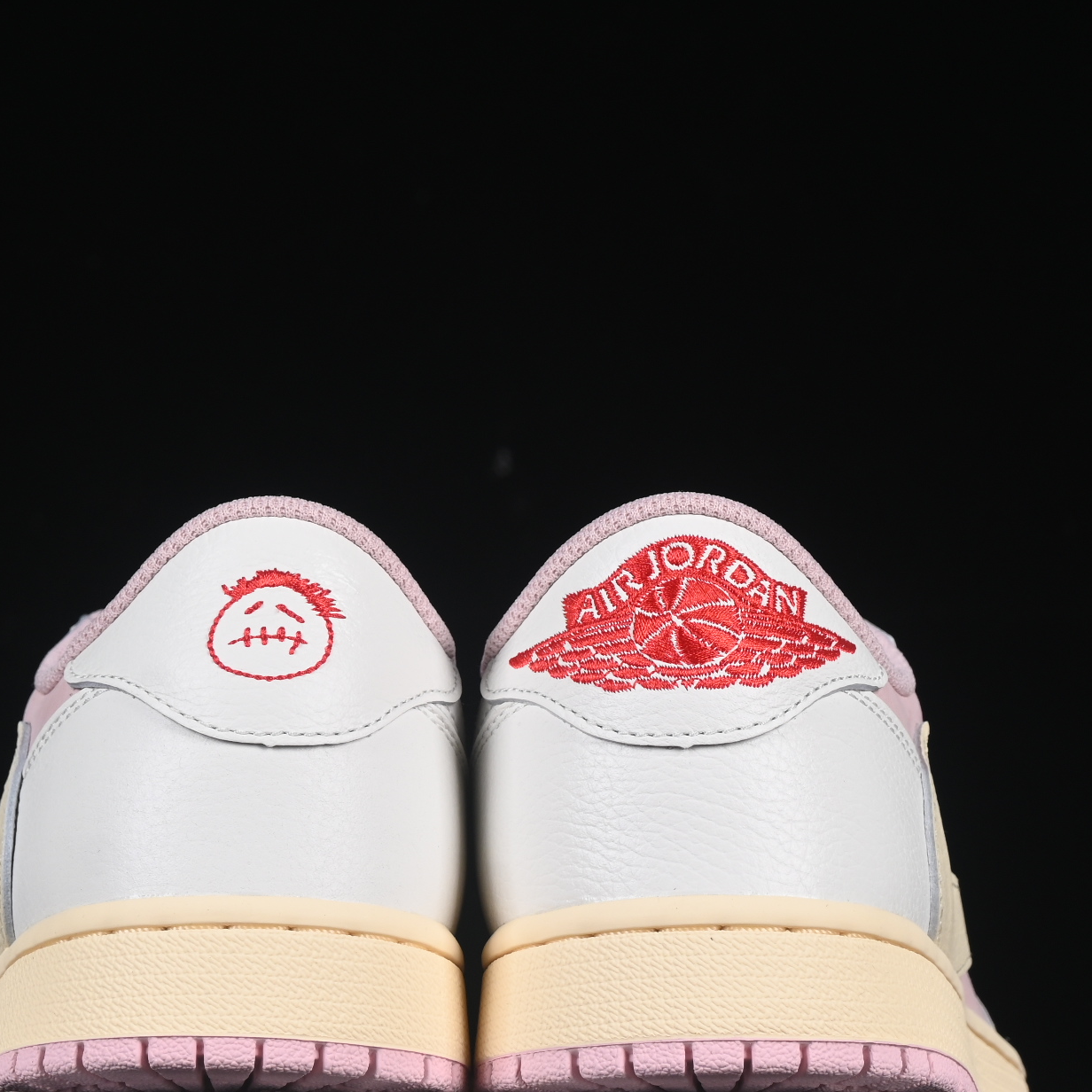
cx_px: 460
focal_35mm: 144
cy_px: 580
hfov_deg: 12.1
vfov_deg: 12.1
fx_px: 5139
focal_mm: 50
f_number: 8
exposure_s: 1/80
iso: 160
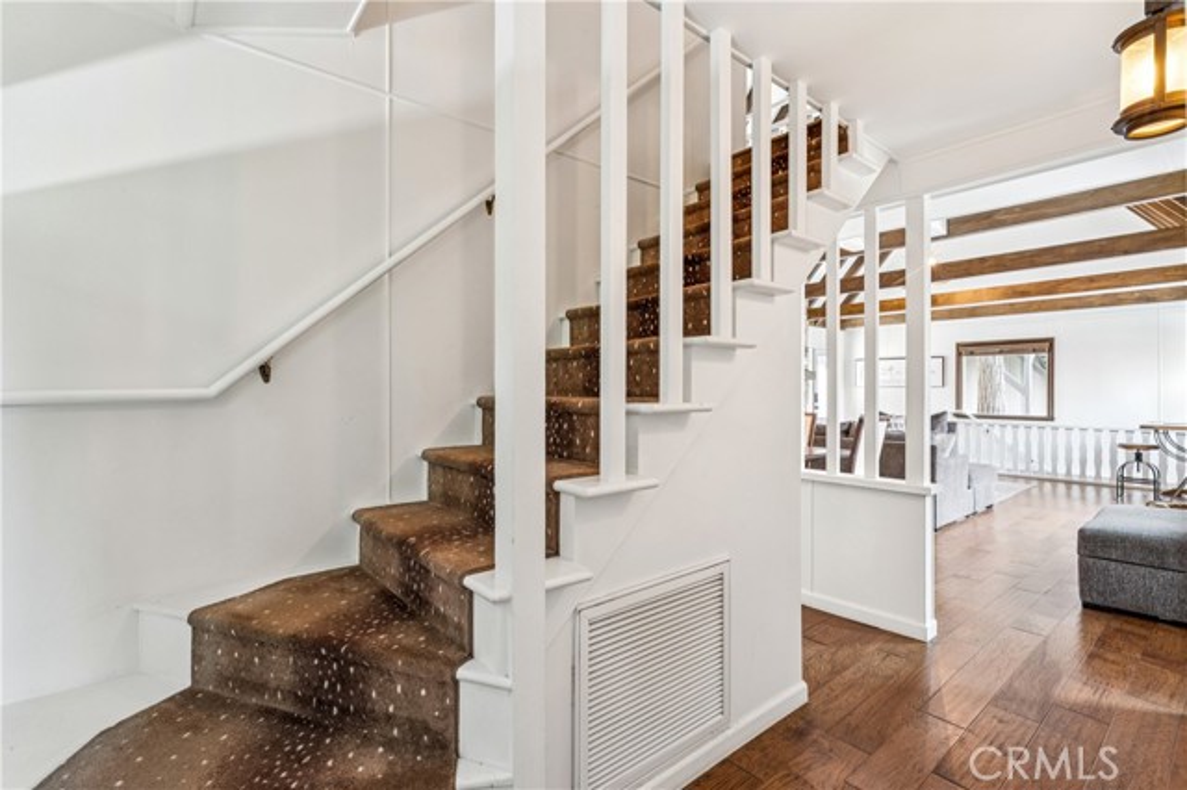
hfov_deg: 95.0
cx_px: 594
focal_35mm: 16
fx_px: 544
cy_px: 395
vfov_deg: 72.0
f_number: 13
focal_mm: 16.5
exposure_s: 1.6
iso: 100
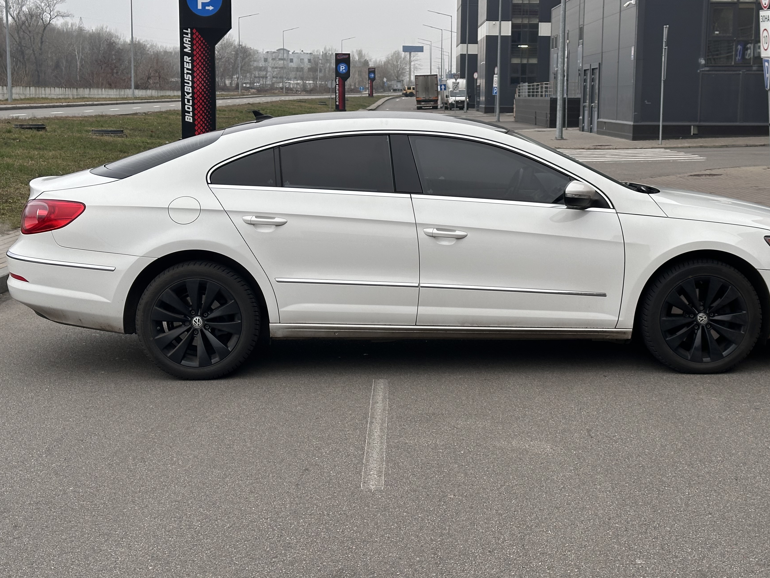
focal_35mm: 56
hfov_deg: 34.3
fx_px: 1246
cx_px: 426
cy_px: 246
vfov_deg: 26.1
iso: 64
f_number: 1.78
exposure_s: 1/513
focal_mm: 6.86
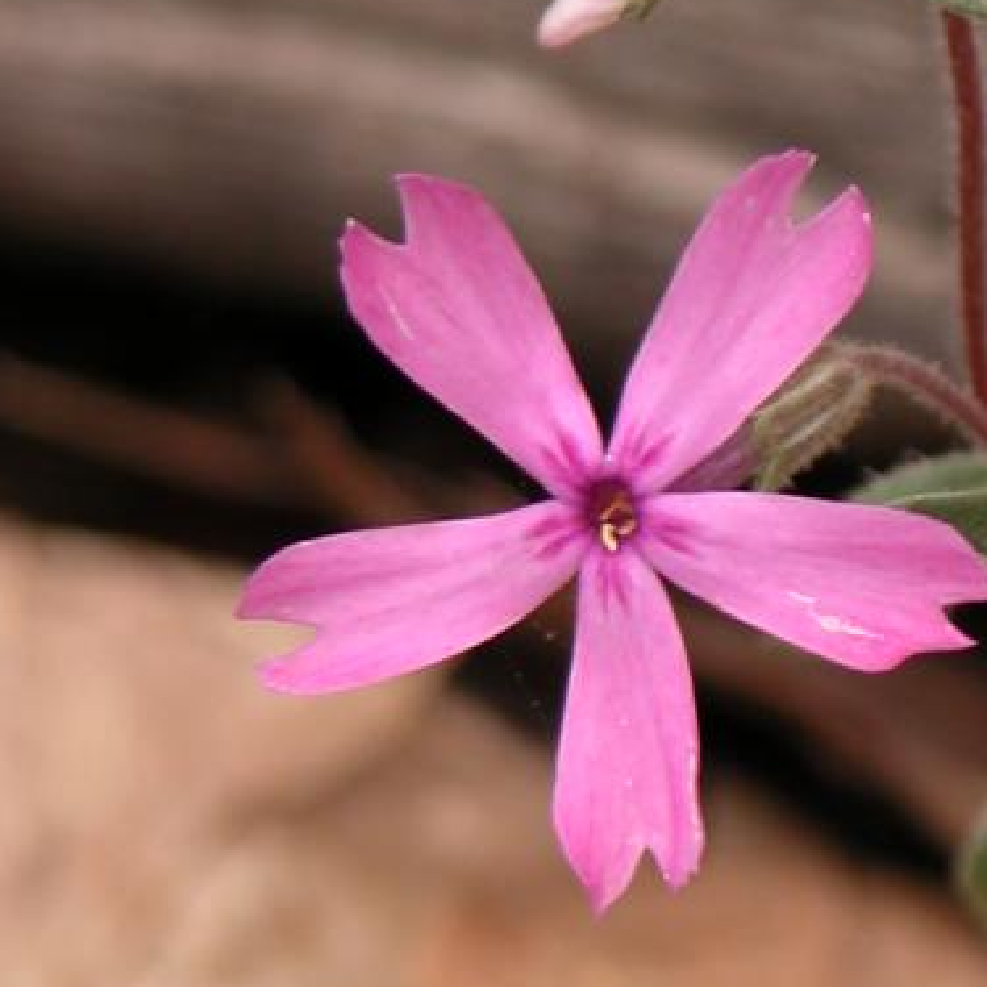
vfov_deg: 2.6
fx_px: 21678
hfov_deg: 2.6
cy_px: 761
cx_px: 1200
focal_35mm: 672
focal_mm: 56.7
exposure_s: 1/184
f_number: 4.1
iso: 100
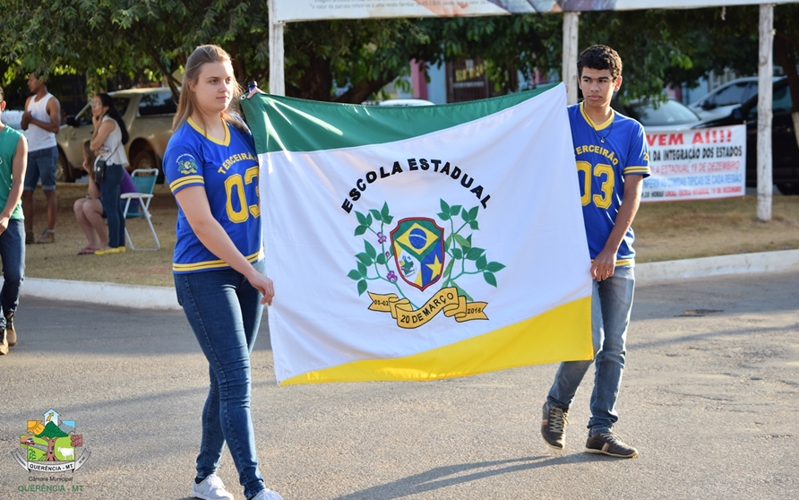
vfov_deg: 11.8
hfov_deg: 18.8
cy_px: 232
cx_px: 401
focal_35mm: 111
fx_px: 2418
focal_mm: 72
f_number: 4.5
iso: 100
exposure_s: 1/200
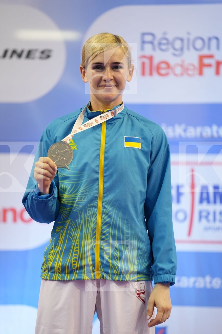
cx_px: 111
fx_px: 1850
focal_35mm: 200
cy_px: 167
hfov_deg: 6.9
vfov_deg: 10.3
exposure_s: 1/250
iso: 1000
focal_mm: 200
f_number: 2.8
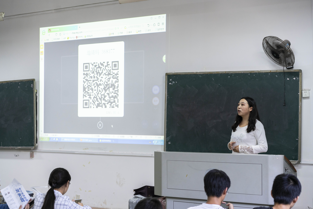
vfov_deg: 24.6
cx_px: 156
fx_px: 478
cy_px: 104
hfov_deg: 36.2
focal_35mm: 55
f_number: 4
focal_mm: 55
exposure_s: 1/200
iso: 1600
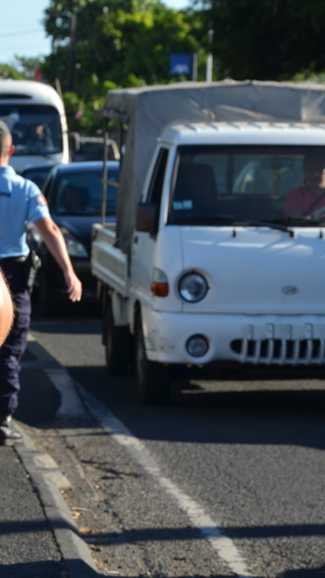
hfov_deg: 6.0
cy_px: 289
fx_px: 3091
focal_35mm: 202
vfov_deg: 10.7
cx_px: 73
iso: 180
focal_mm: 85
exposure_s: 1/250
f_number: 8
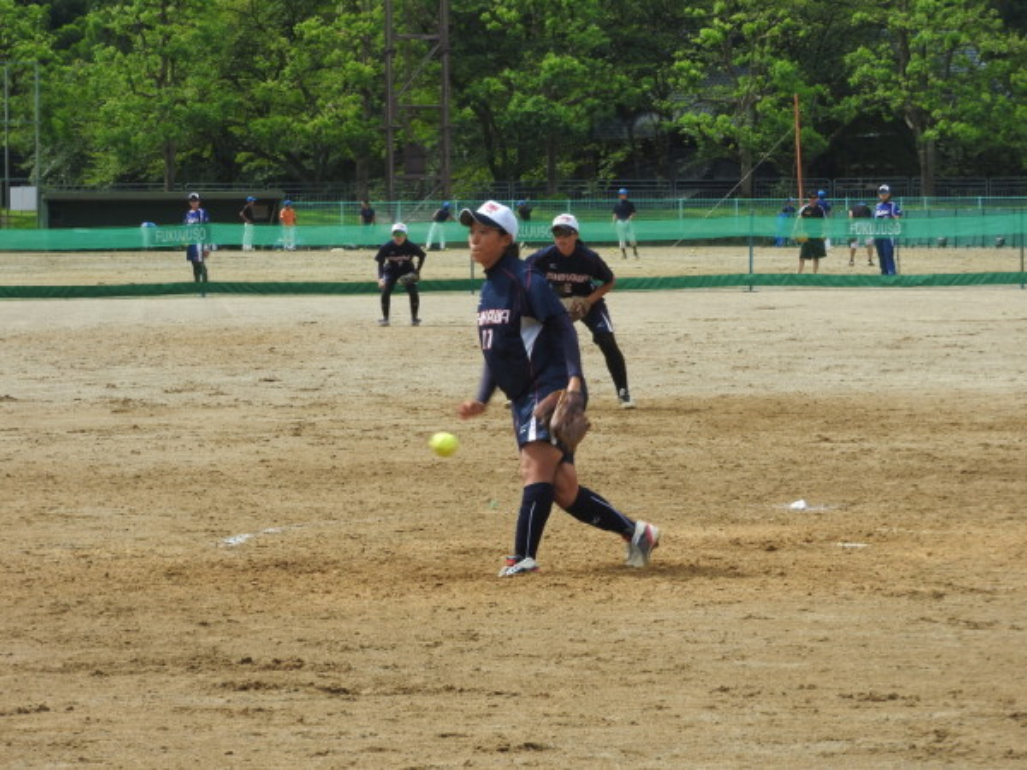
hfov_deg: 11.6
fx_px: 5044
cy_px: 385
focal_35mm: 170
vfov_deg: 8.7
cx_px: 514
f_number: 5.2
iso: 100
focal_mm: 30.5
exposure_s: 1/400
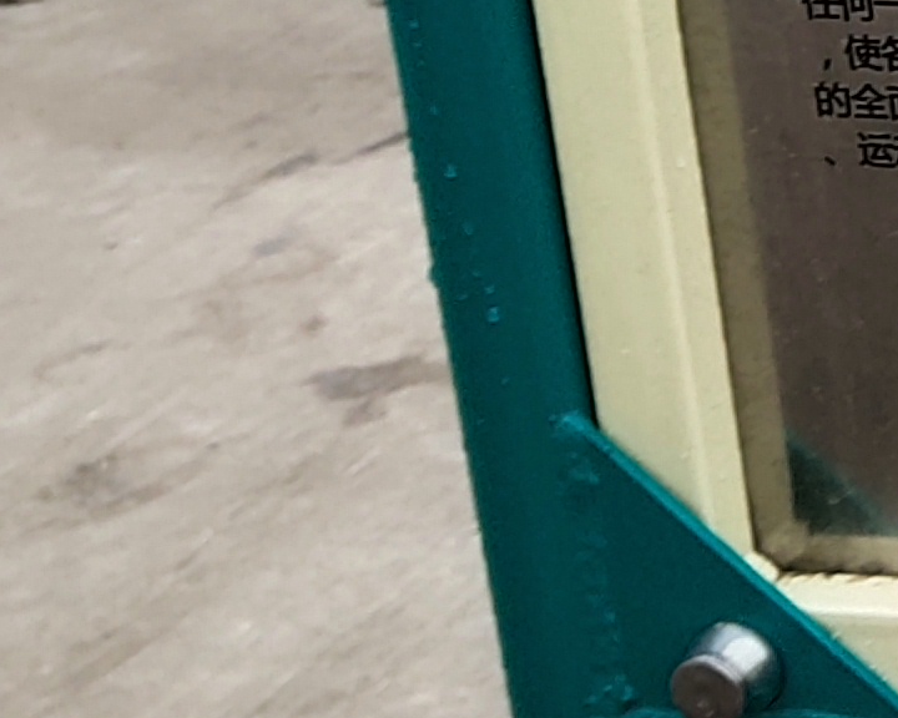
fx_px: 4359
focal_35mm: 164
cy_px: -371
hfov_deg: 10.0
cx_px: 2274
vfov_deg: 9.2
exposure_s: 1/2642
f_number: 1.79
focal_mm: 4.35
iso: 50
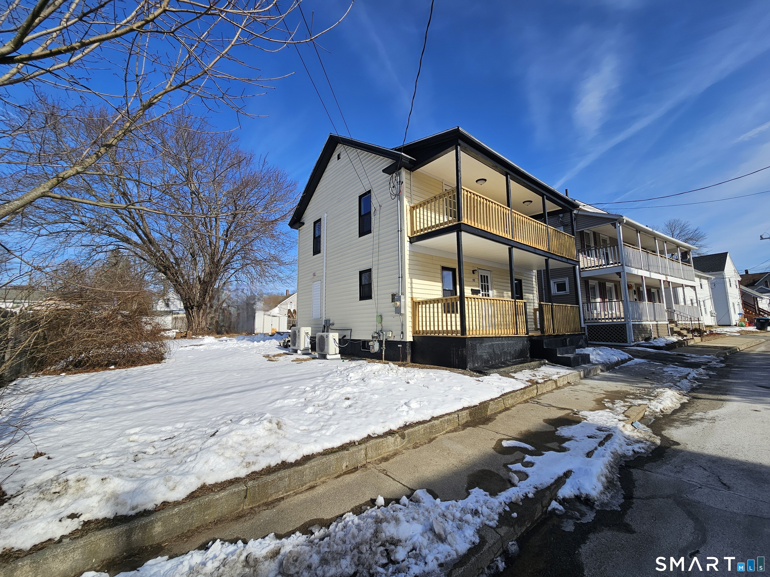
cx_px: 385
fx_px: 289
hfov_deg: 106.2
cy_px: 288
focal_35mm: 13
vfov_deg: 89.9
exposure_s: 1/2500
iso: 50
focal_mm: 2.2
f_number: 2.2
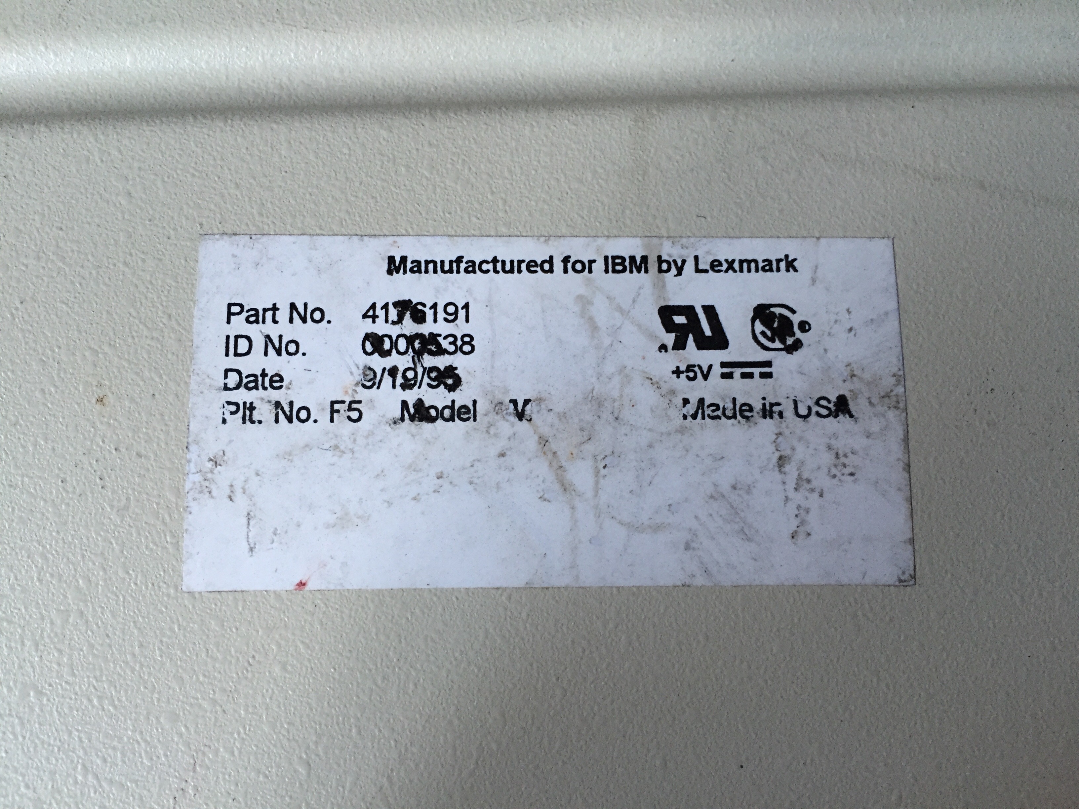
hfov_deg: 61.7
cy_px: 404
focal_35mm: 29
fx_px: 904
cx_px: 540
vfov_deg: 48.2
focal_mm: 4.15
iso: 125
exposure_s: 1/30
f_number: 2.2
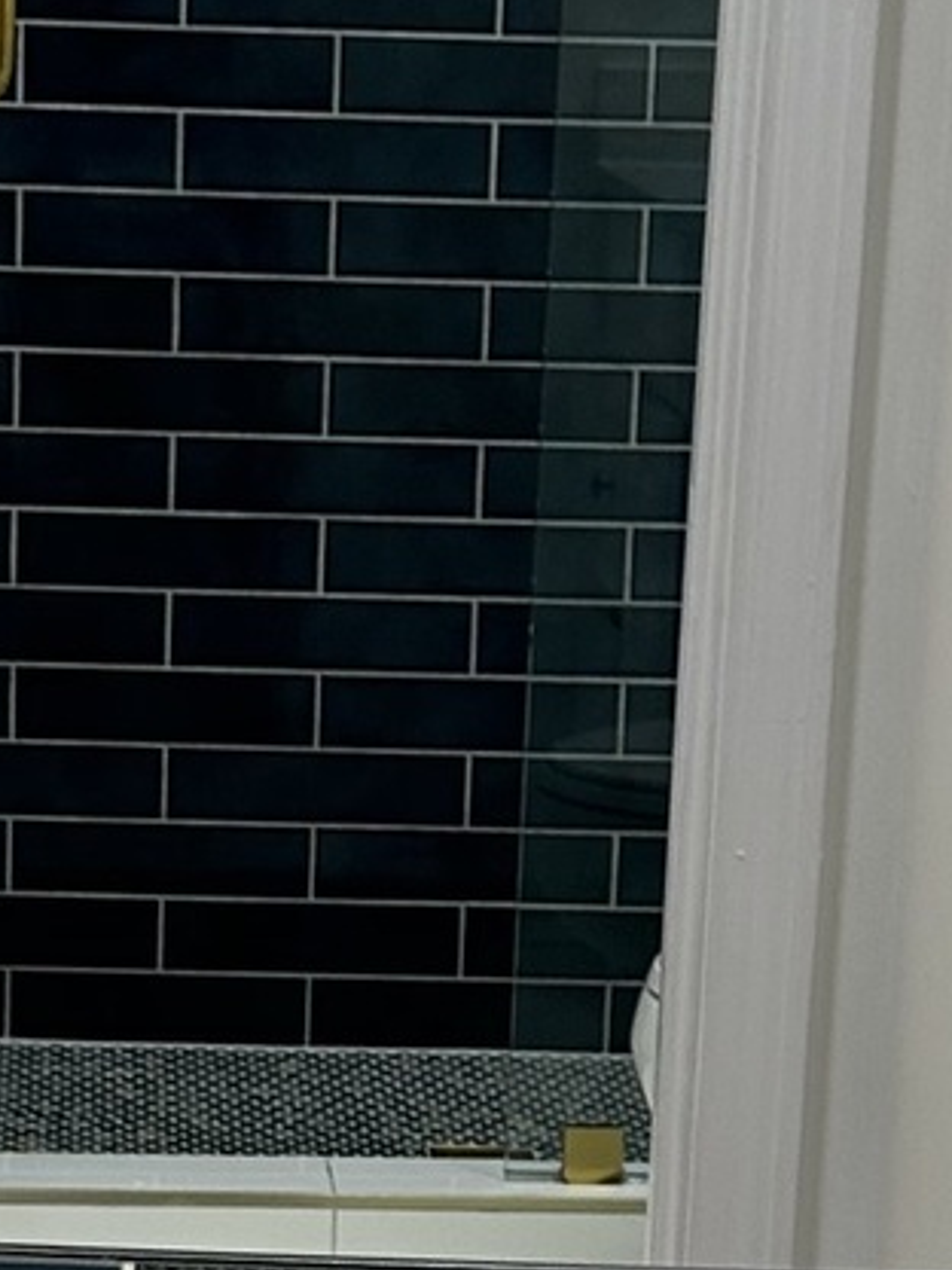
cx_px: 342
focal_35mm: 133
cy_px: 1105
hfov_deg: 11.1
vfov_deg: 14.7
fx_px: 4877
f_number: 1.78
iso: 125
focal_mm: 6.86
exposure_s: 1/120
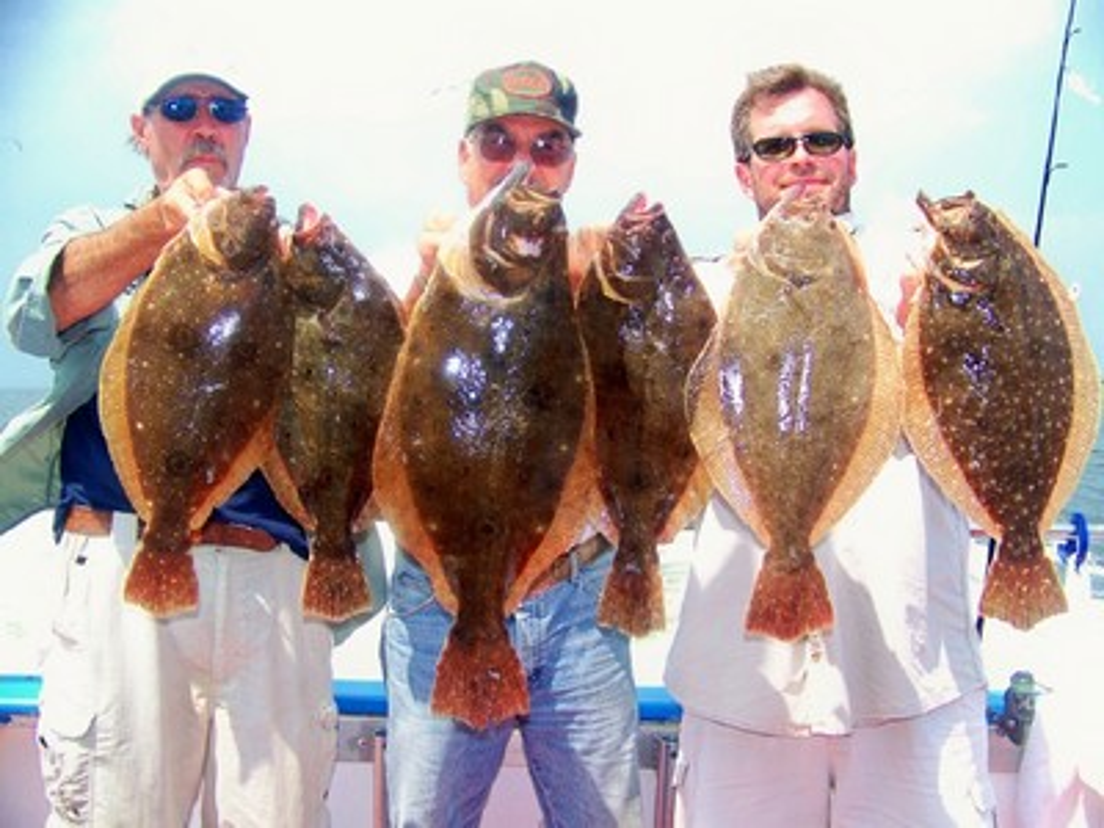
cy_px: 414
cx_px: 552
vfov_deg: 39.7
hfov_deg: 51.4
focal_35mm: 36
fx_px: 1148
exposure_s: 1/320
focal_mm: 5.85
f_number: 2.8
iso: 64
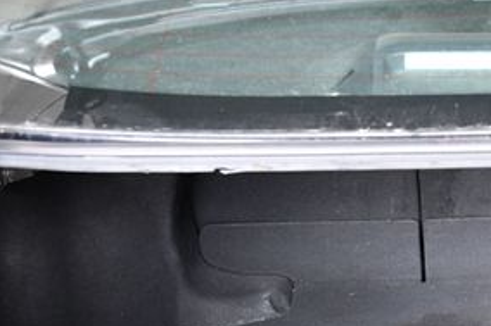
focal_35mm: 90
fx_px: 1227
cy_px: 302
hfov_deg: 21.8
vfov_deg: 15.0
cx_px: 494
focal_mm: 27
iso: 2500
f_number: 5.6
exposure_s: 1/125
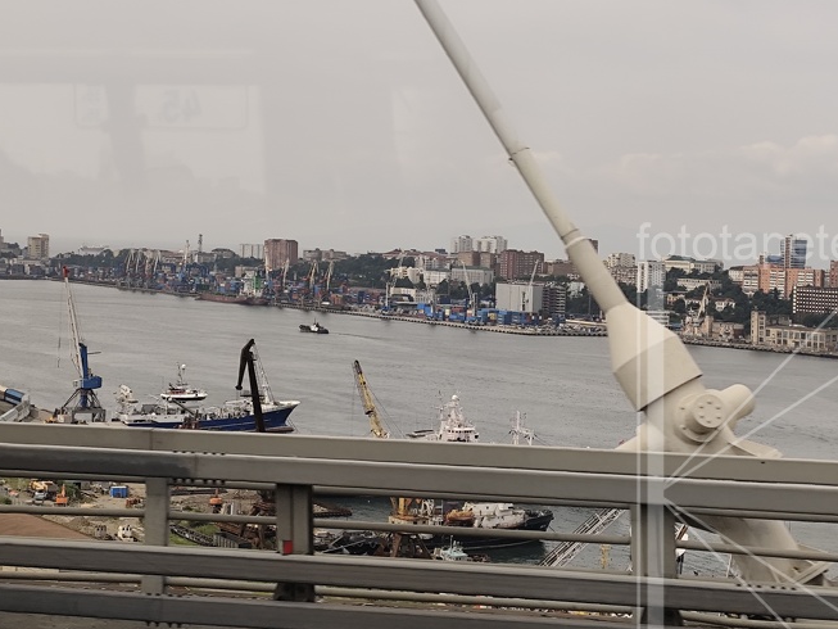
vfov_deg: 20.7
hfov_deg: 27.4
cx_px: 406
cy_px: 232
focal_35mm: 71
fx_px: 1719
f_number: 1.65
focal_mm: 6.19
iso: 50
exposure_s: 1/630
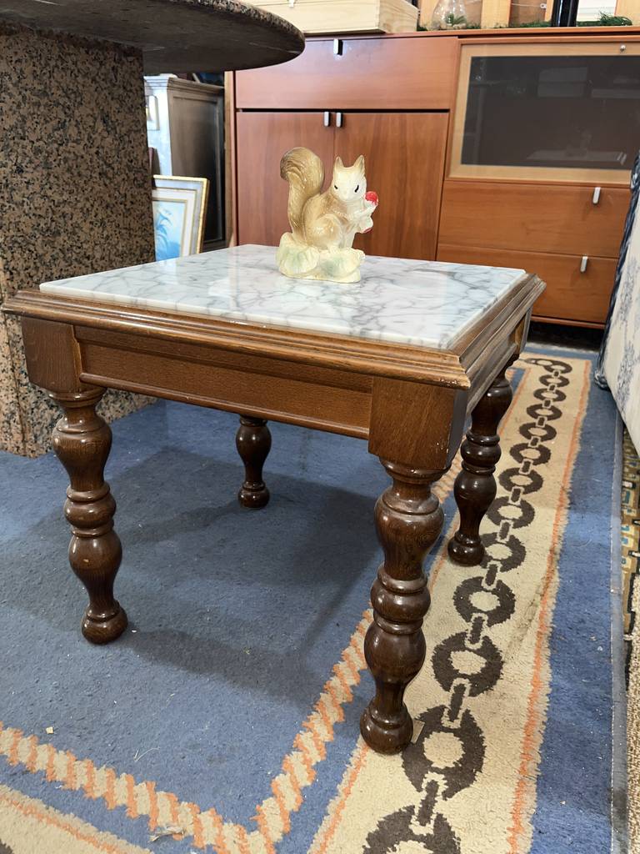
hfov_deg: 53.1
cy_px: 427
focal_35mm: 26
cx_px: 320
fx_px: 641
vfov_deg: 67.3
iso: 32
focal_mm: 5.1
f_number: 1.6
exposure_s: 1/34
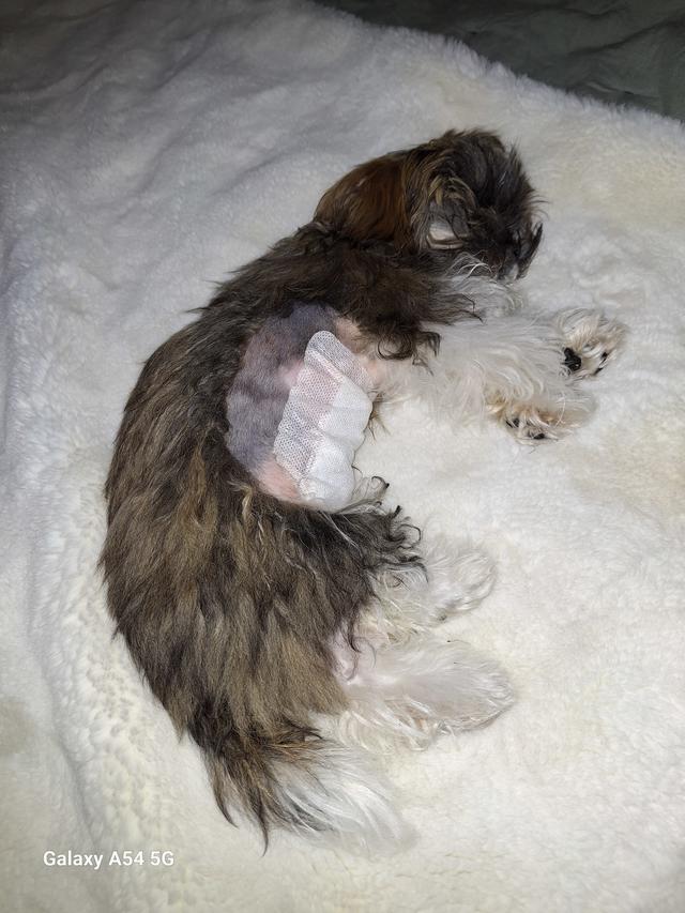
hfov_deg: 58.9
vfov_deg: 73.9
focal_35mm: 23
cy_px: 456
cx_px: 342
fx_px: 607
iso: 50
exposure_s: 1/50
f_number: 1.8
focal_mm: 5.54
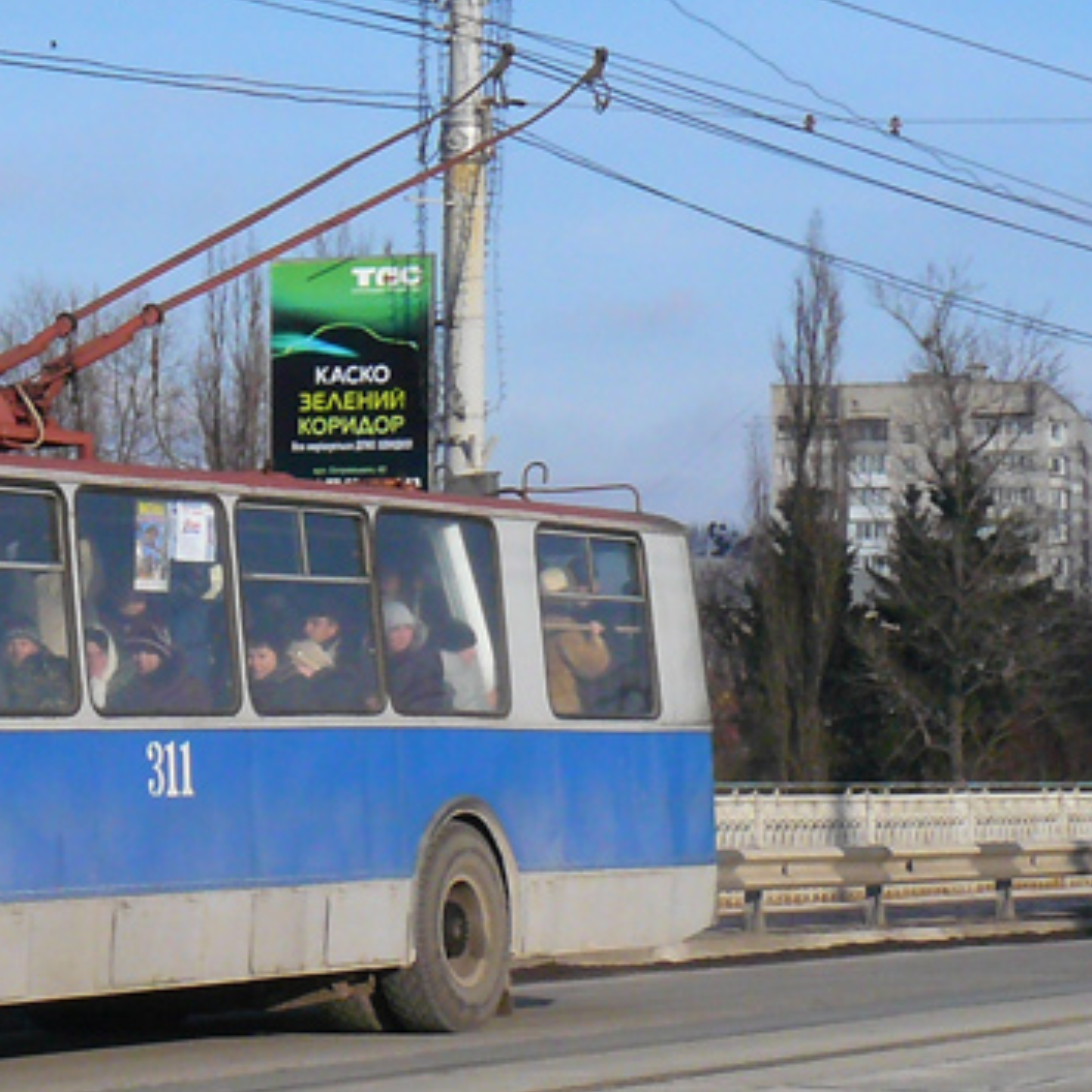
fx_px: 4961
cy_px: 357
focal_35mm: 139
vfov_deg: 12.5
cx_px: -310
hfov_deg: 12.2
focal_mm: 9.1
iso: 200
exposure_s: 1/500
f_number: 7.1
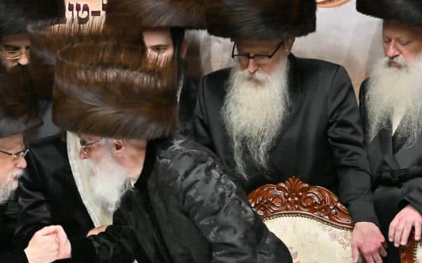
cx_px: 67
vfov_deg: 2.5
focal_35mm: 516
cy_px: 187
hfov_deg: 4.1
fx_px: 5933
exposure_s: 1/160
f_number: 2.8
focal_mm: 200
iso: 400
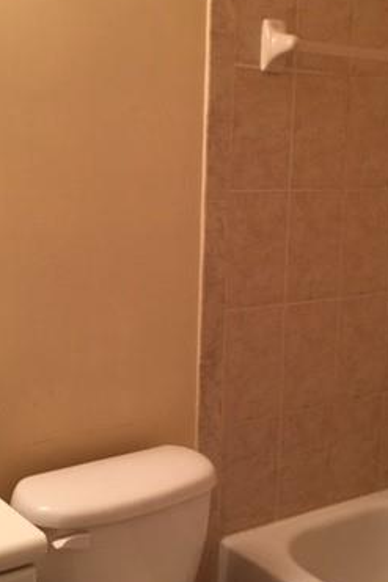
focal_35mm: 52
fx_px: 841
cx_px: 171
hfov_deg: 26.0
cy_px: 278
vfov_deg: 38.2
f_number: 2.2
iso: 125
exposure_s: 1/30
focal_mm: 4.15
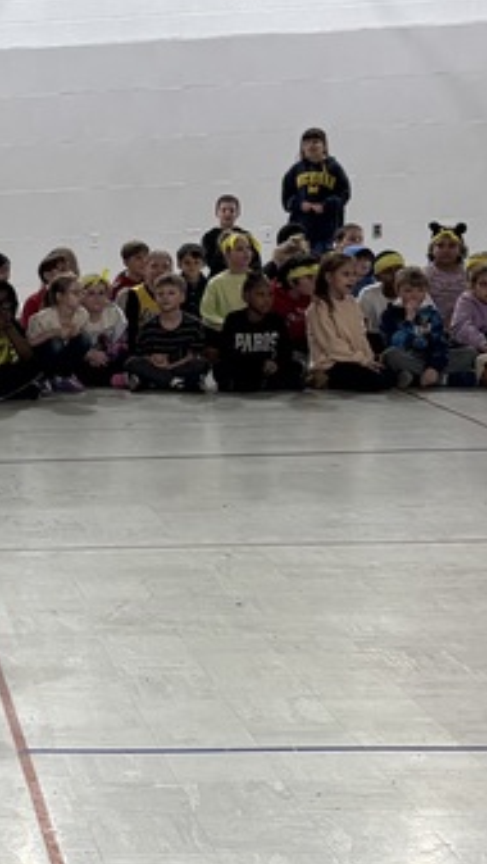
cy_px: 441
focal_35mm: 86
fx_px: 1971
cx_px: -436
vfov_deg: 24.7
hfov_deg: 12.6
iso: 125
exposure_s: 1/120
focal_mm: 5.96
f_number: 1.6
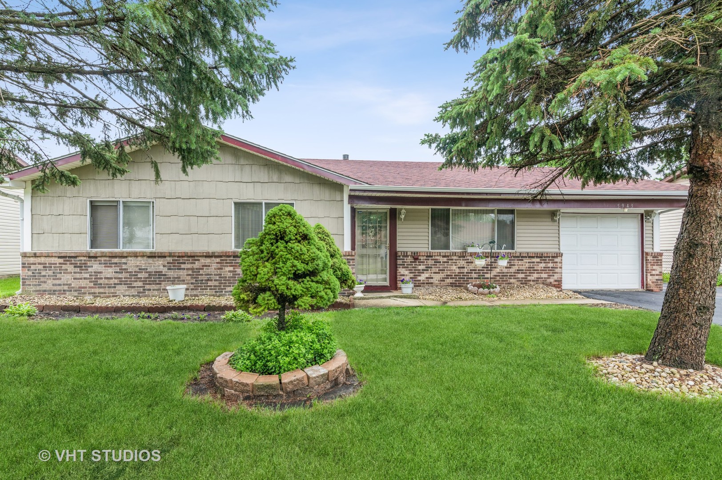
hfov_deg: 87.0
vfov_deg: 64.5
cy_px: 240
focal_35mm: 19
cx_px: 361
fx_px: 381
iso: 200
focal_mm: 19
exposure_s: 1/40
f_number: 8
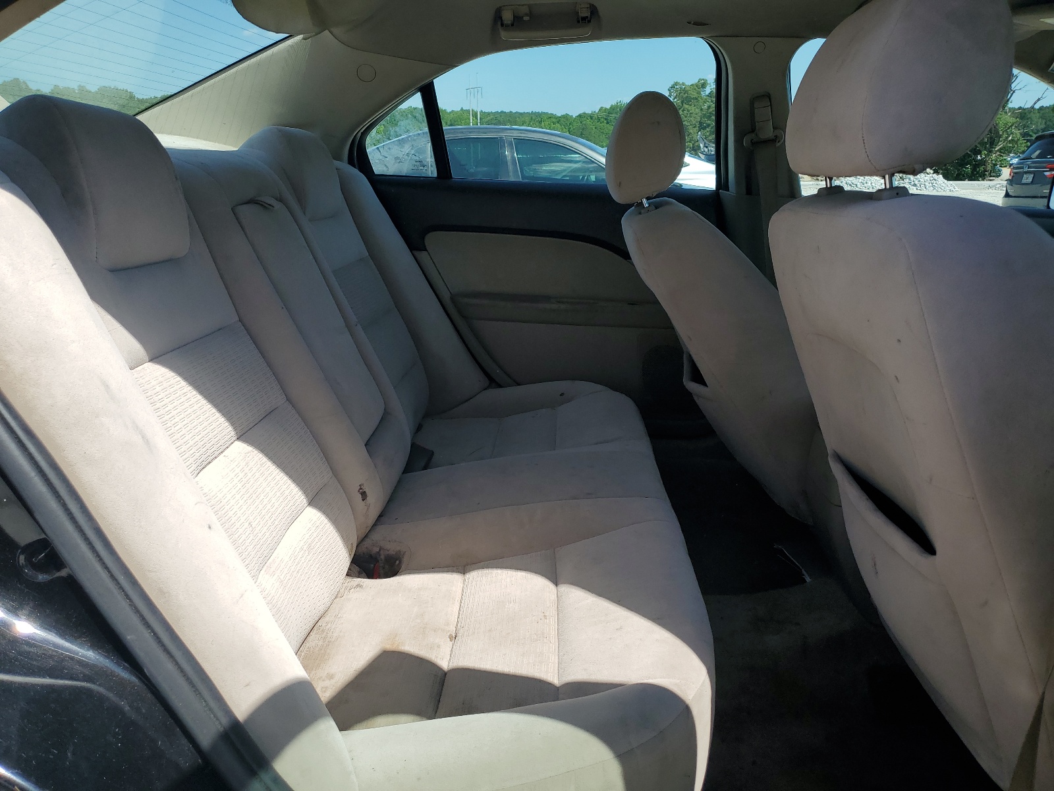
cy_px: 396
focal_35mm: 26
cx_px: 527
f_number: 1.5
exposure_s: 1/2500
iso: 50
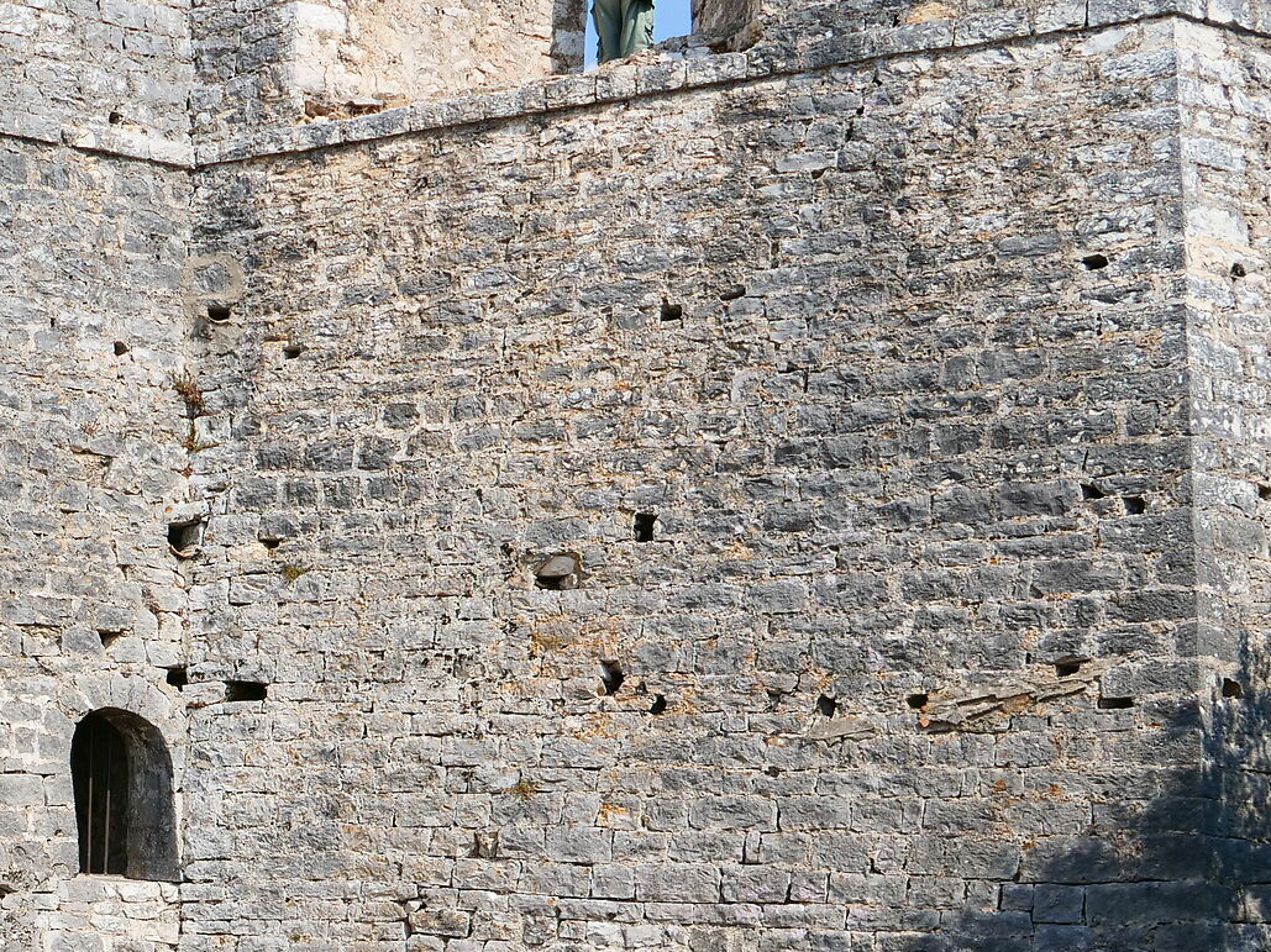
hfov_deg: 31.1
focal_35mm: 56
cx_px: -78
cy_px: 872
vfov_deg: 25.2
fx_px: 2055
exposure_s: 1/500
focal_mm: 12
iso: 100
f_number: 6.3
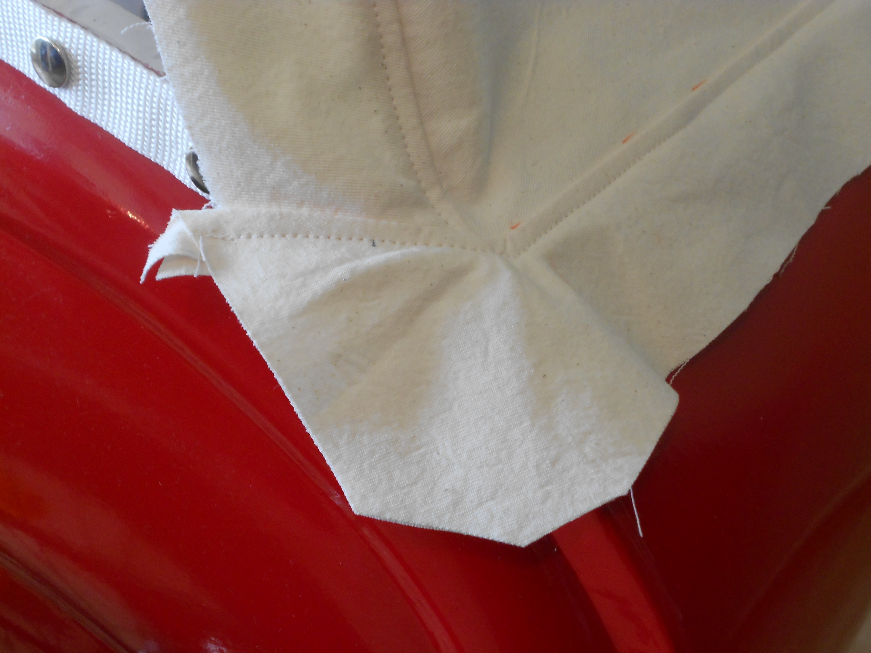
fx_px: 1409
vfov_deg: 26.1
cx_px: 436
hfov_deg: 34.3
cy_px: 326
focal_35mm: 56
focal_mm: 10
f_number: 4.9
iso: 160
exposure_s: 1/30
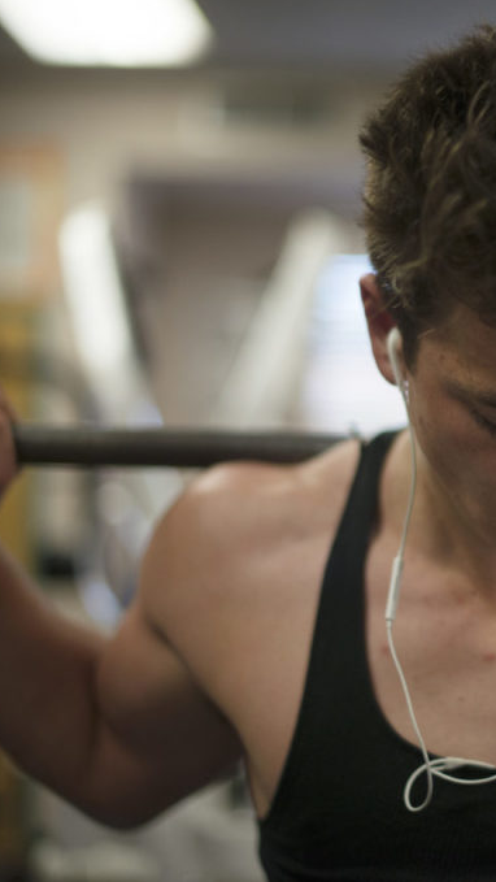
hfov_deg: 15.0
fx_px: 1847
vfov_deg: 26.8
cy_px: 440
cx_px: 521
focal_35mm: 79
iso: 800
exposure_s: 1/800
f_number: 1.4
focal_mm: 50
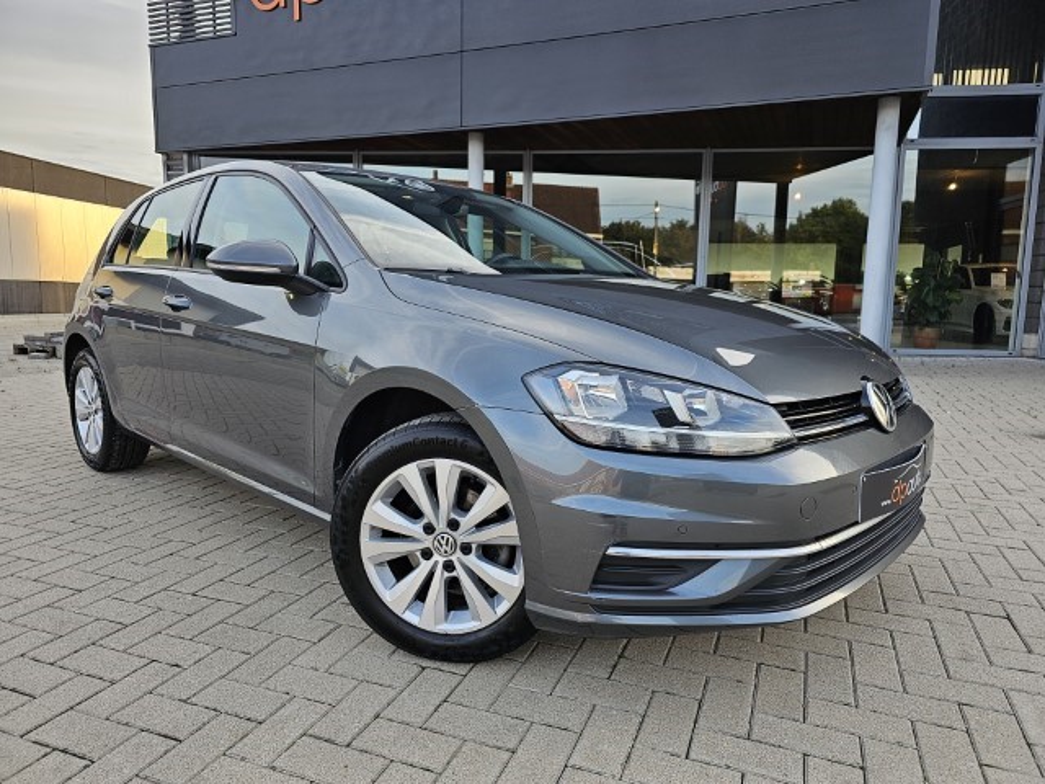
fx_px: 694
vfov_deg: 58.9
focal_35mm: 23
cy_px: 392
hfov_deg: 73.9
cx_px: 522
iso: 64
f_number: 1.7
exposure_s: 1/190
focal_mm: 6.3
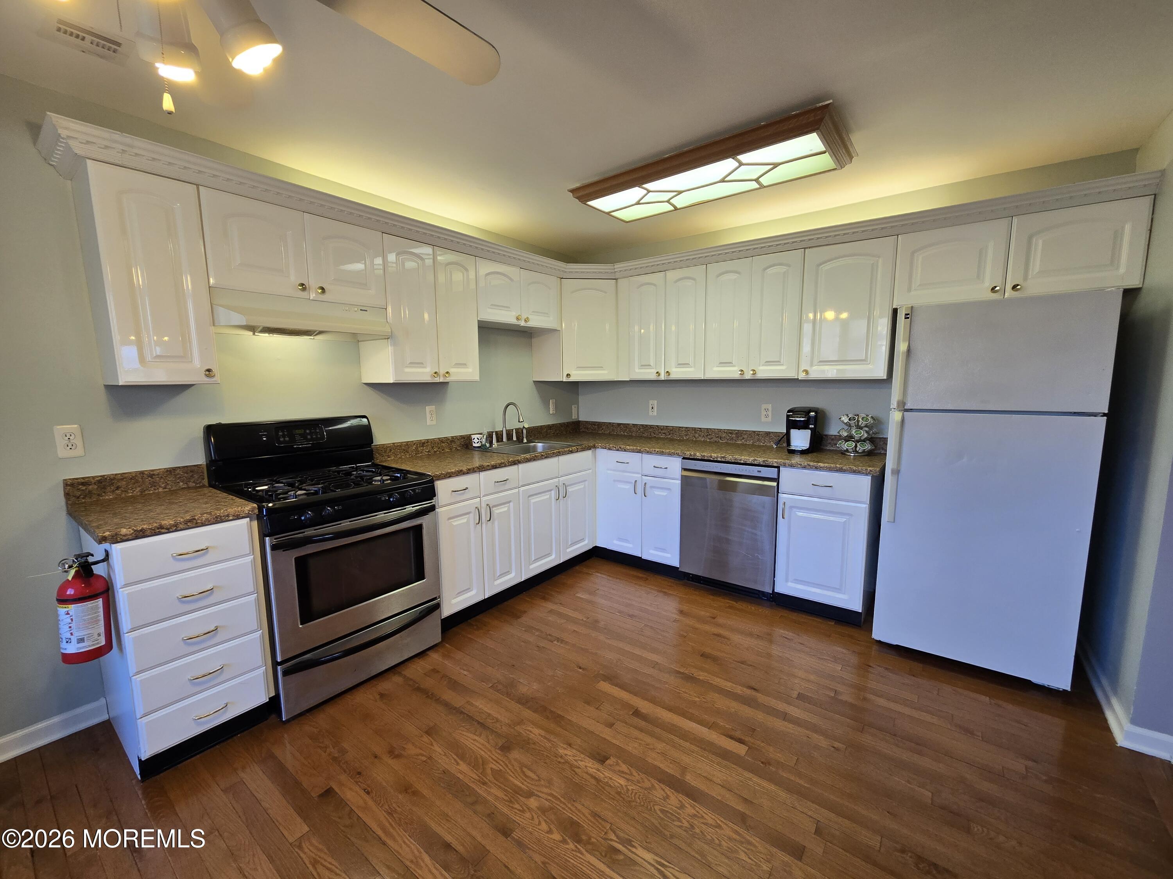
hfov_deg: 106.2
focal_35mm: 13
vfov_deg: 89.9
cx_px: 586
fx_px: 441
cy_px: 440
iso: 100
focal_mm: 2.2
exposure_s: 1/60
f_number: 2.2
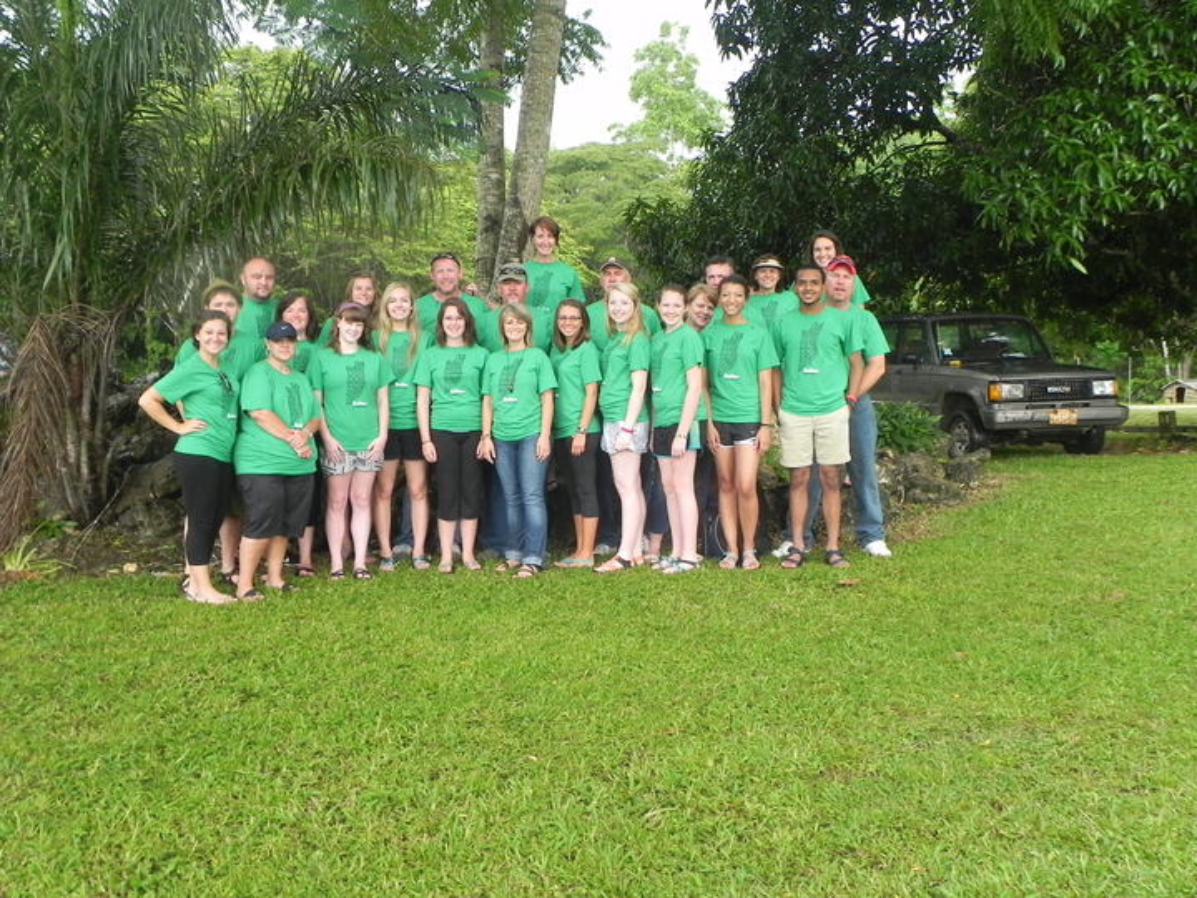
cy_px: 449
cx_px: 598
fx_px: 1279
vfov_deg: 38.7
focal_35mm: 37
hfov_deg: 50.1
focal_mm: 6.6
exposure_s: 1/120
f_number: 4
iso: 160
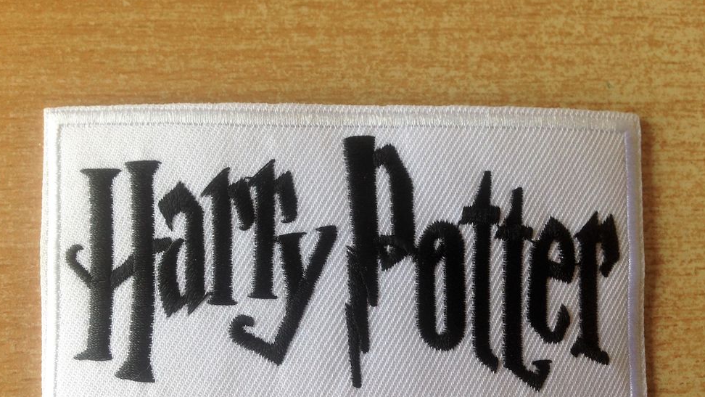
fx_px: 692
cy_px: 258
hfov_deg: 54.0
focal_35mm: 37
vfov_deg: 31.8
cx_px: 346
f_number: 2.4
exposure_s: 1/120
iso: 50
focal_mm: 4.12
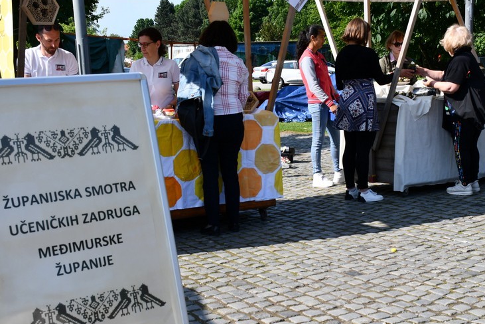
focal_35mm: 63
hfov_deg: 31.8
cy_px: 188
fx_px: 849
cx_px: 287
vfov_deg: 21.6
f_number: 8
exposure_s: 1/250
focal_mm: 30
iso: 140
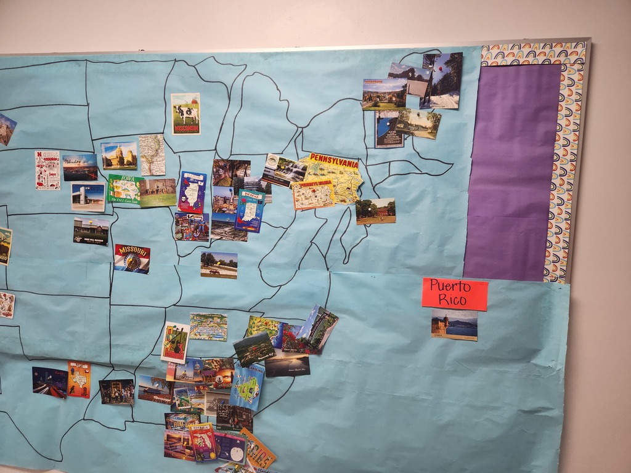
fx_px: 419
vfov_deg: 58.9
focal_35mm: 23
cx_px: 316
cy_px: 236
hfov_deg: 73.9
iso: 160
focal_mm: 5.4
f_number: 1.8
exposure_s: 1/120
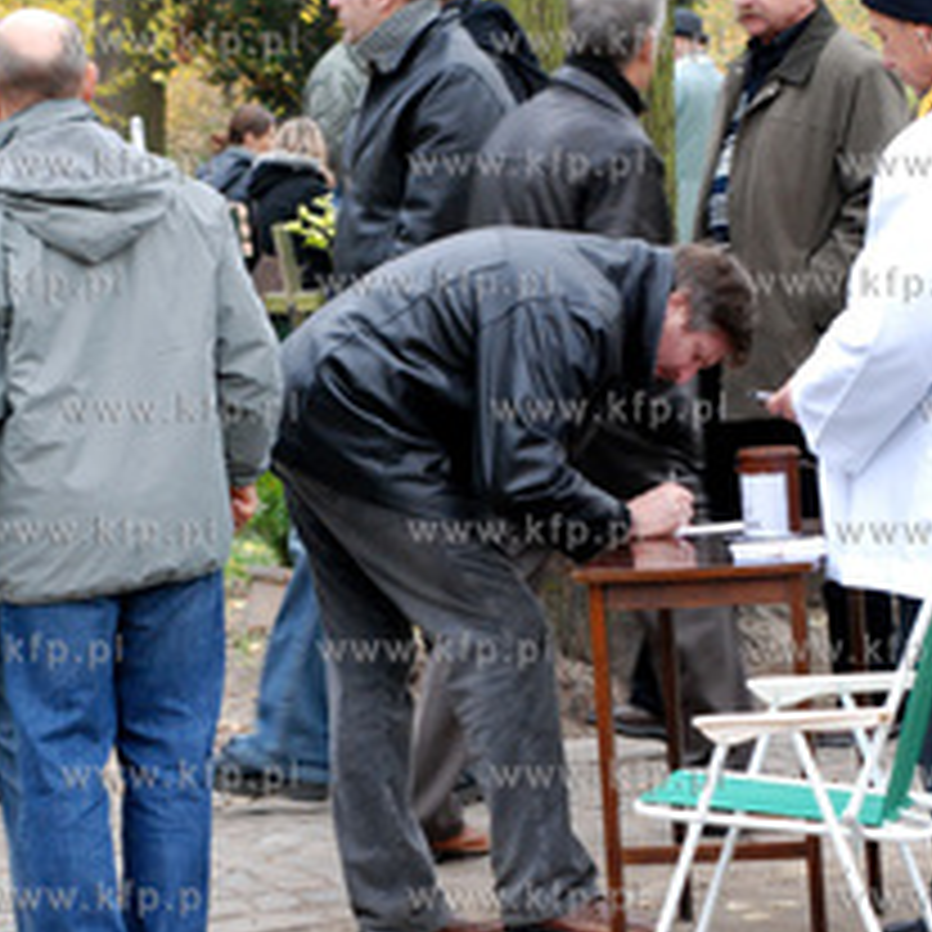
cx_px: 338
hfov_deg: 9.9
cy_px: 468
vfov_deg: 9.9
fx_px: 5392
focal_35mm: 177
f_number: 8
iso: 1000
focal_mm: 72
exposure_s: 1/60
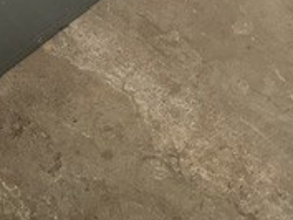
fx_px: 889
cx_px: -68
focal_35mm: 105
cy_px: -126
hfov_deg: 17.7
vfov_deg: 13.2
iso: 64
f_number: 1.8
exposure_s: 1/50
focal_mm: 3
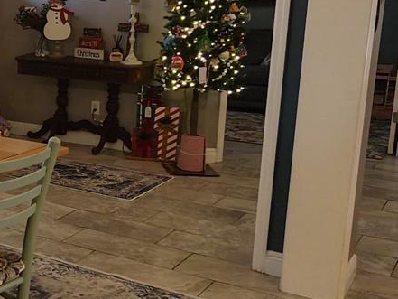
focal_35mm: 58
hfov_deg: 28.0
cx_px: -106
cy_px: 113
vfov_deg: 25.2
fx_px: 667
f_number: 2.2
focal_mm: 3.05
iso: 800
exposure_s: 1/50
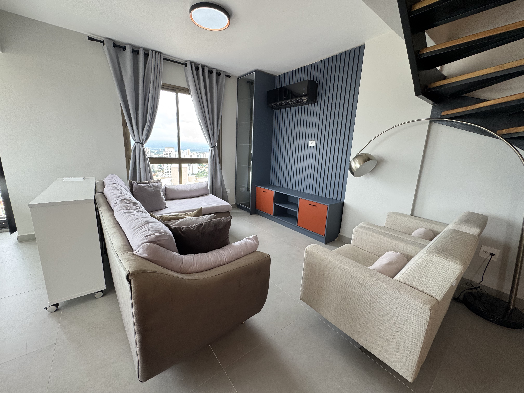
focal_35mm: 14
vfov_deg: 85.7
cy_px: 196
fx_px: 212
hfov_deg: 102.1
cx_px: 262
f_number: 2.2
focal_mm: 2.22
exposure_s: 1/120
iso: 50
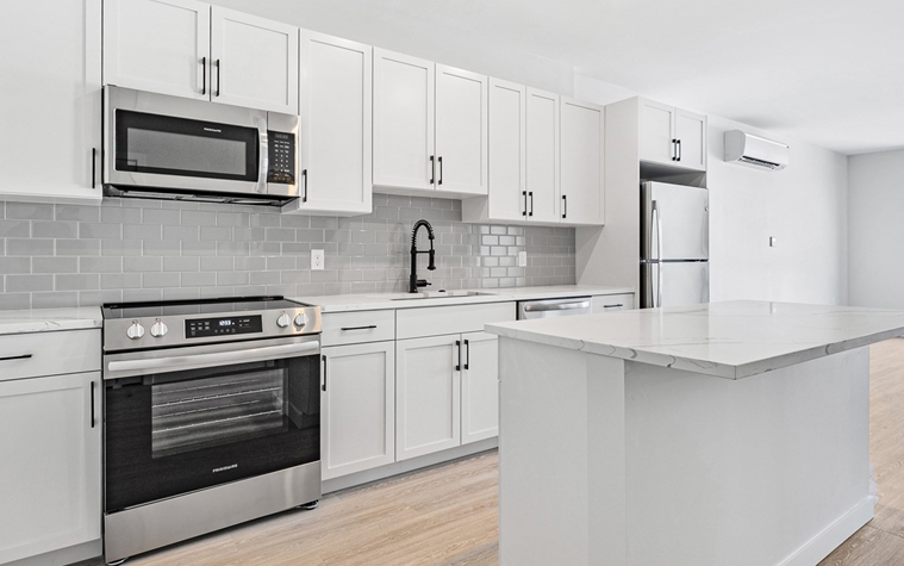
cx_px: 534
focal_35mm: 22
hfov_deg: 78.9
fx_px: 542
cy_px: 255
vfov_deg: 55.0
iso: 80
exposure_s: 1/3
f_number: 8
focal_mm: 16
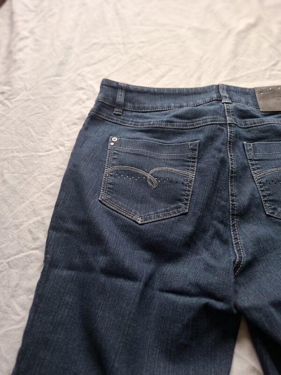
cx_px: 140
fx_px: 249
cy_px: 188
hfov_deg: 58.9
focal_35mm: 23
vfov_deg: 73.9
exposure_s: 1/120
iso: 80
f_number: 1.8
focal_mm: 5.54
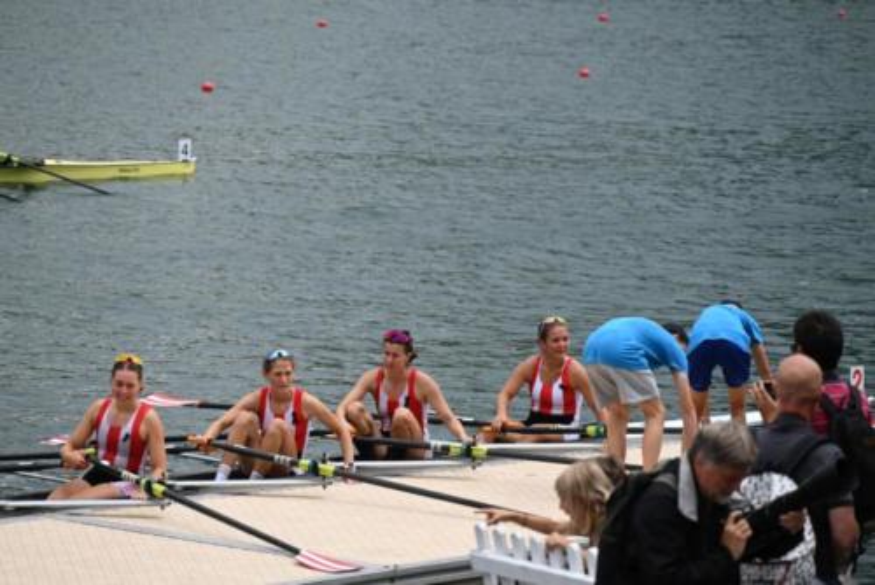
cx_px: 438
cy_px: 292
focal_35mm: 200
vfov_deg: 6.9
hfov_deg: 10.3
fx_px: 4864
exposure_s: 1/500
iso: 200
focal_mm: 200
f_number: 6.3
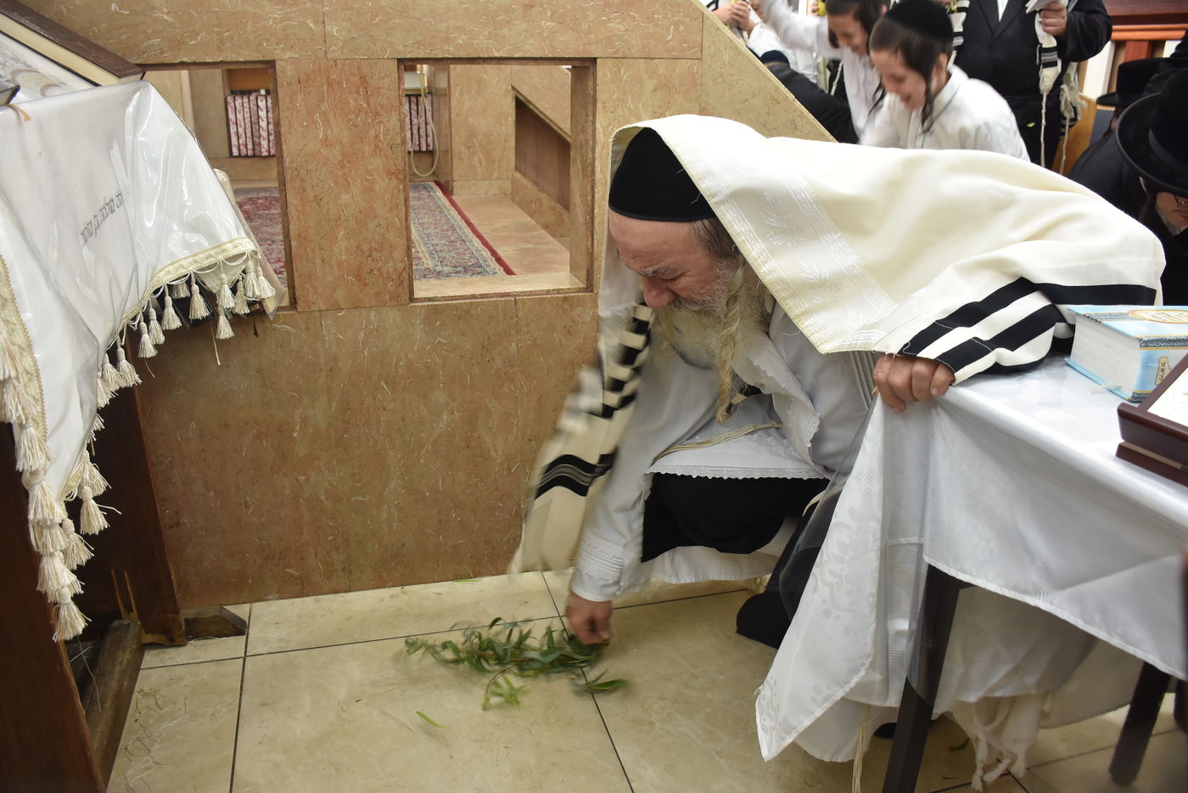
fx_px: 891
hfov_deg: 67.4
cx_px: 594
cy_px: 396
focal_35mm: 27
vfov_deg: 47.9
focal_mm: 18
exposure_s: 1/80
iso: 640
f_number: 5.6
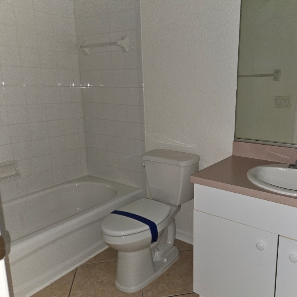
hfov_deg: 56.3
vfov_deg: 57.3
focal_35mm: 28
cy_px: 146
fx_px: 272
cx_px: 193
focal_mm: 5.4
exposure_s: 1/24
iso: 100
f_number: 1.8
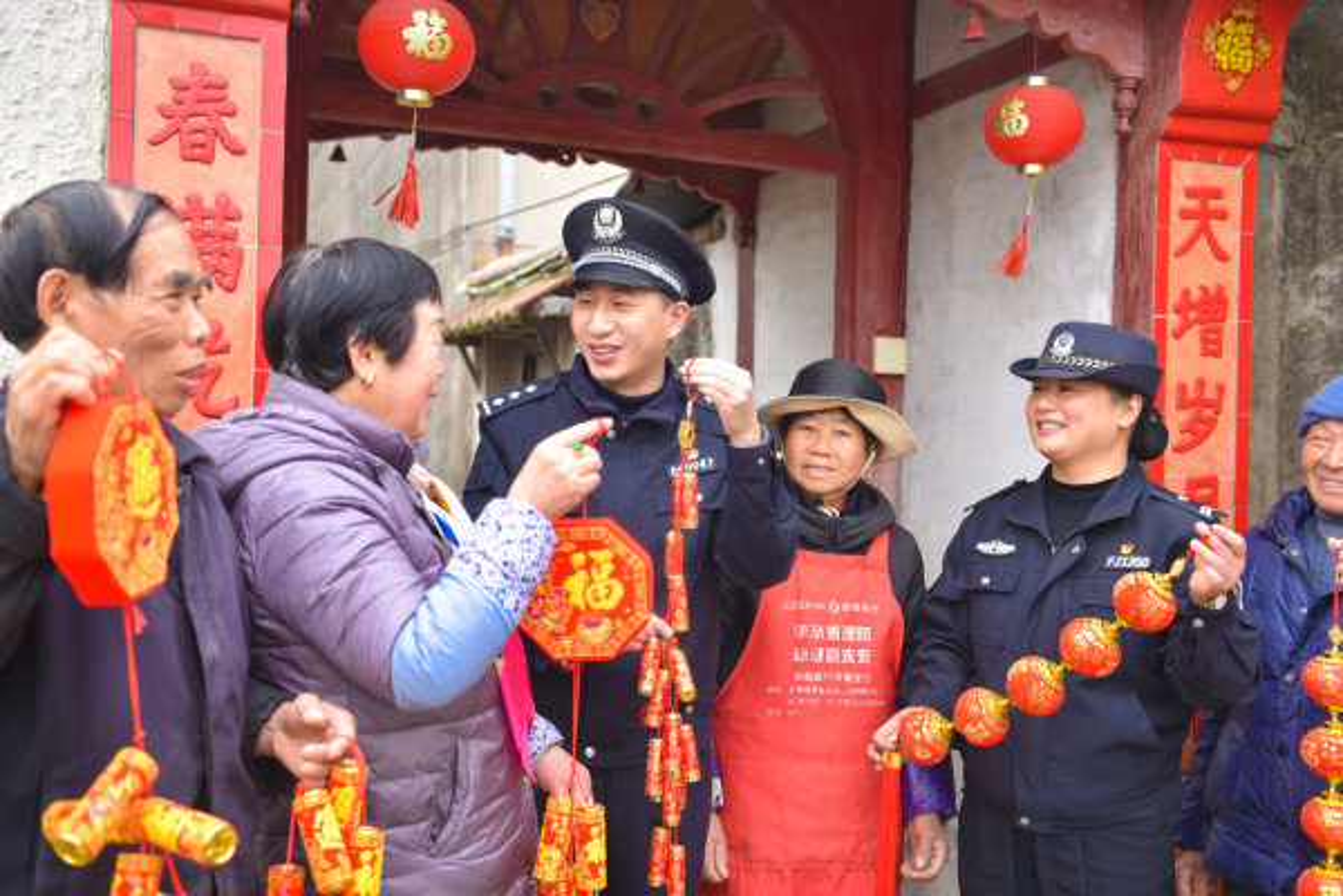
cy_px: 448
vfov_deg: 33.4
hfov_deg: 48.5
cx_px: 672
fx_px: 1492
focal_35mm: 40
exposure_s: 1/125
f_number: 3.2
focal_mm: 40
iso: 125
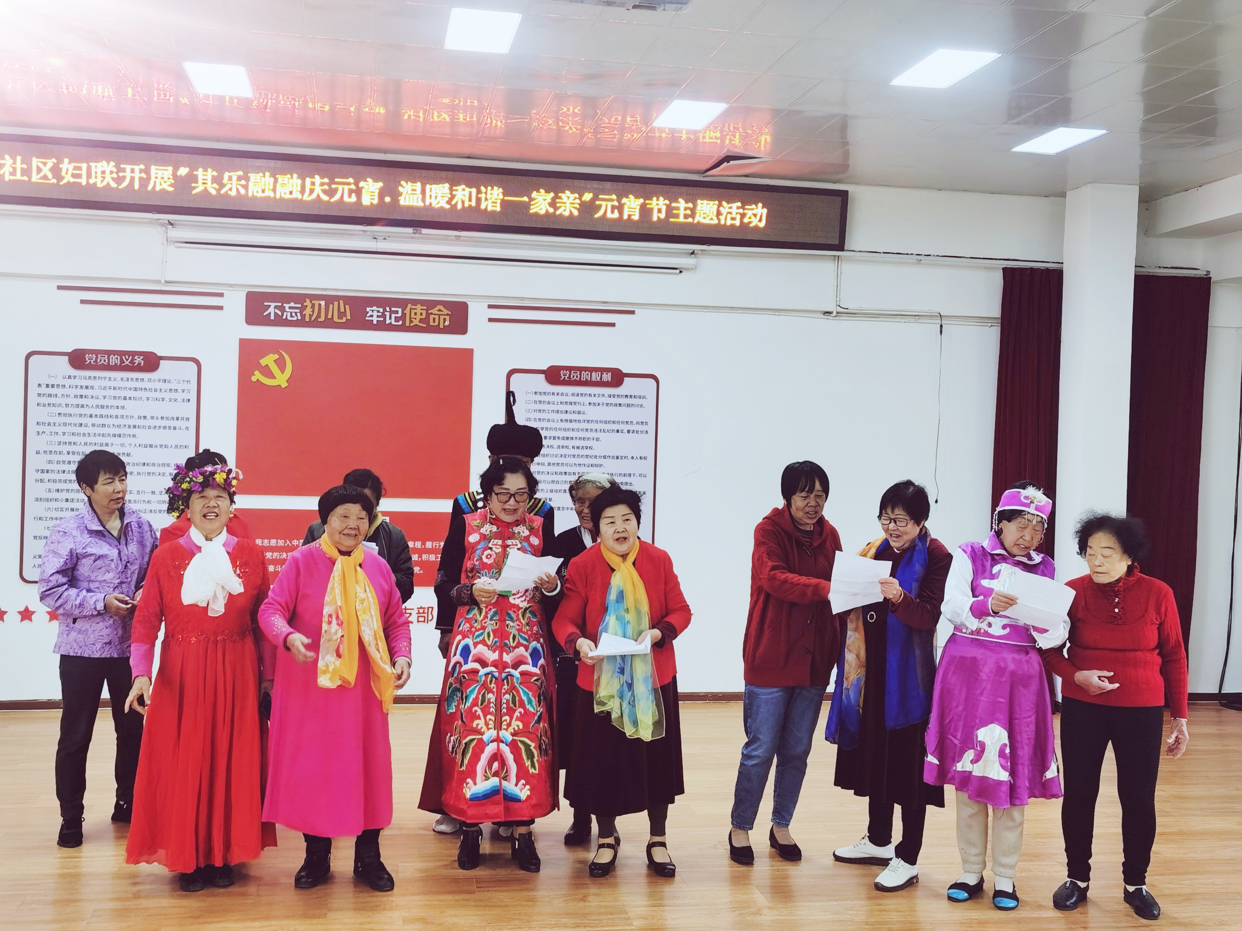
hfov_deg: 47.9
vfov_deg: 36.8
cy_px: 466
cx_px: 621
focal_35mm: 39
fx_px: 1399
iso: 50
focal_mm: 5.56
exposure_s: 1/100
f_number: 1.6
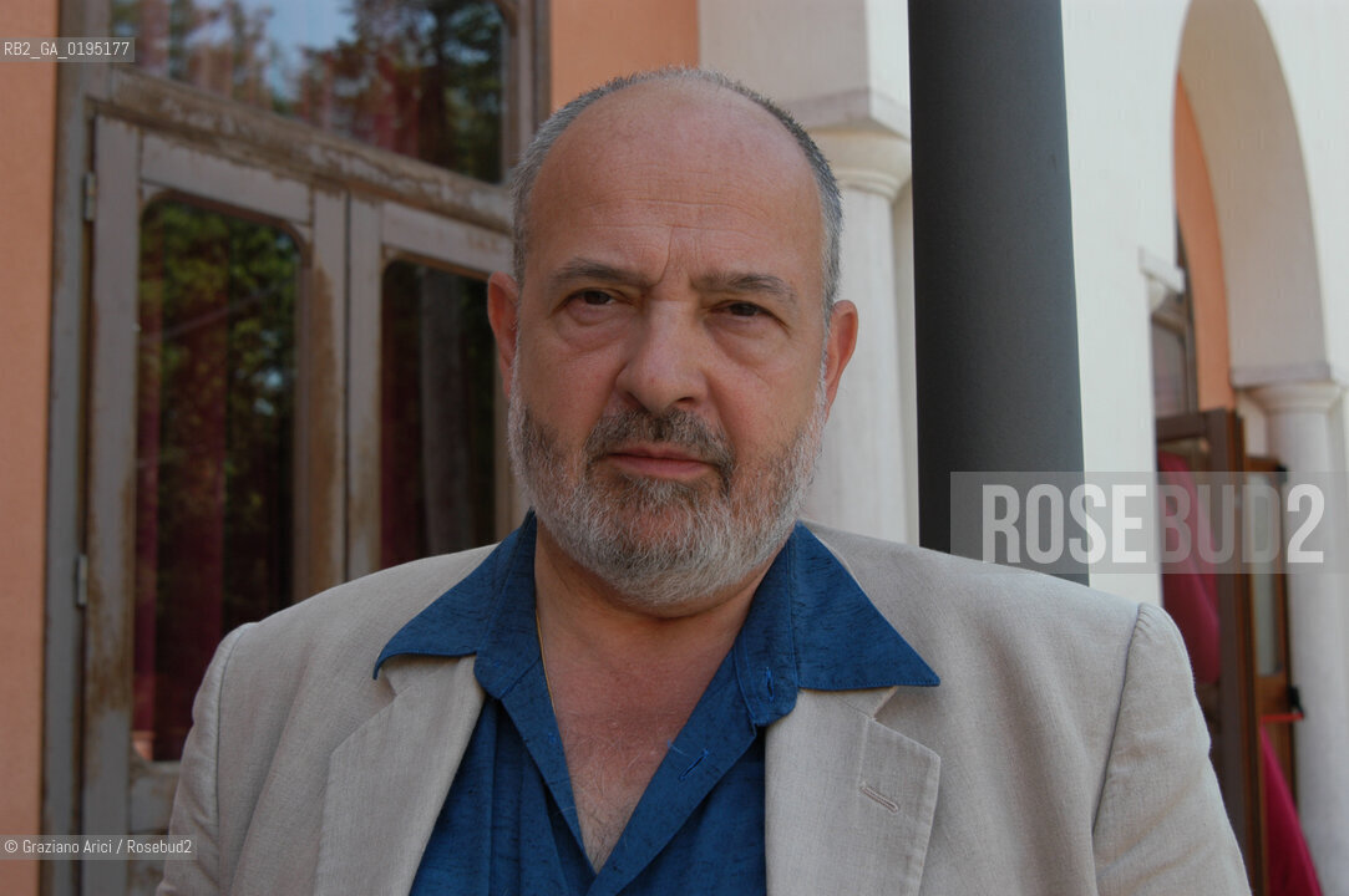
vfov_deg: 28.0
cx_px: 674
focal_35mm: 48
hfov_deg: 41.1
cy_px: 448
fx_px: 1797
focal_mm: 32
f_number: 7.1
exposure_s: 1/180
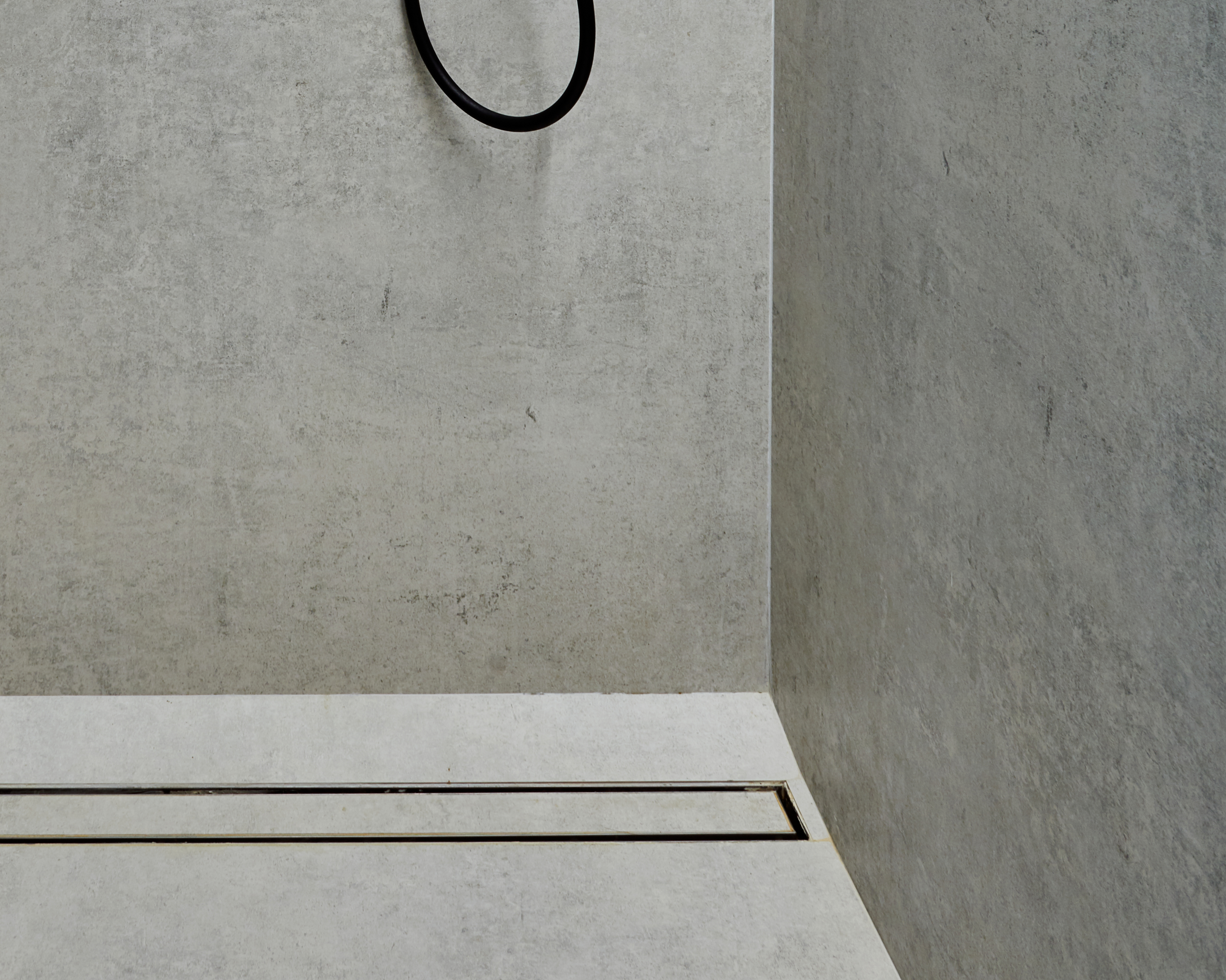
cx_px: 267
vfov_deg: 29.4
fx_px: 1451
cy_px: -324
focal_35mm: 40
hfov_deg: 43.9
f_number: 11
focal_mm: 17
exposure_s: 1
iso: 64
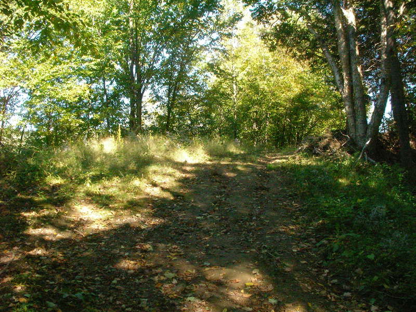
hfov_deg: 49.0
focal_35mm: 38
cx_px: 208
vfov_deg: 37.7
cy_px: 156
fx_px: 457
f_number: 5.6
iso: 400
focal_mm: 6.3
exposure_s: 1/196
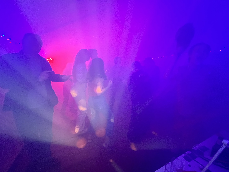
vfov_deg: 89.9
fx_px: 86
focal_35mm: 13
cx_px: 114
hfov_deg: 106.2
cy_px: 86
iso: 640
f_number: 1.8
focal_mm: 1.57
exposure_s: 1/50
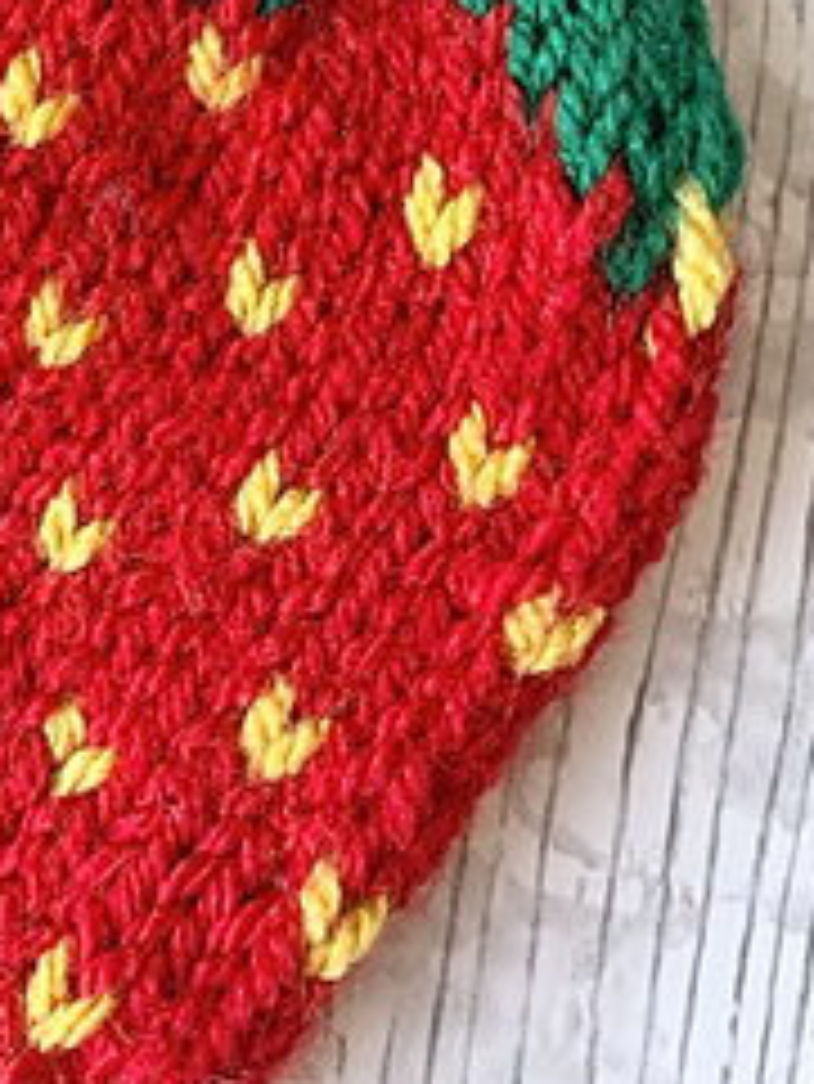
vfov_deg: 33.0
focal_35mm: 54
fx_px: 1692
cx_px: 155
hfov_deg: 26.5
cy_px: 31
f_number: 1.8
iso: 125
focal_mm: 4.25
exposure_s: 1/60
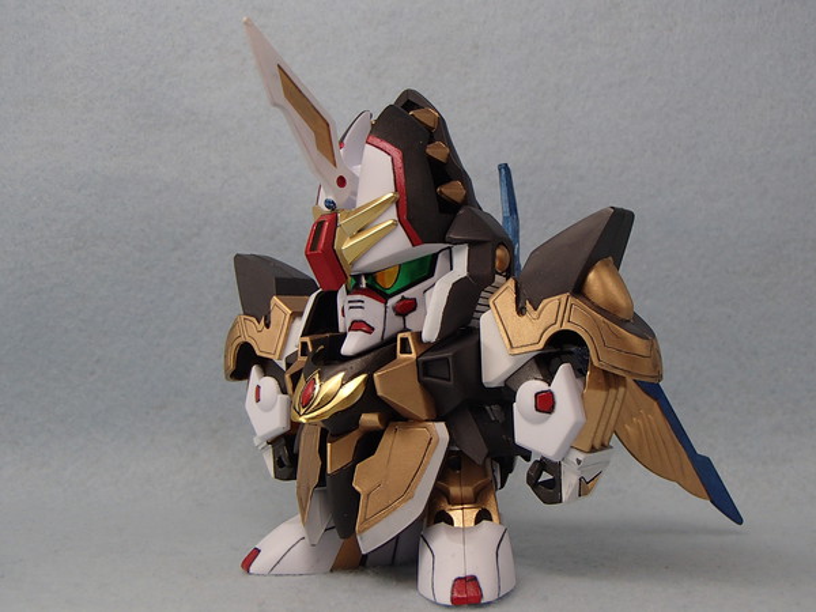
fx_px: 872
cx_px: 408
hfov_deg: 50.1
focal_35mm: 37
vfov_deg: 38.7
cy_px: 306
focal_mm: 6.64
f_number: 4.7
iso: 200
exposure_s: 1/160
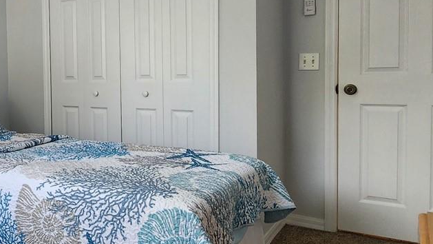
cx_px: 12
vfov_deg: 32.7
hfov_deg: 47.2
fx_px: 413
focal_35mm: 36
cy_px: 96
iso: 125
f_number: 2.2
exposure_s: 1/60
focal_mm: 2.2
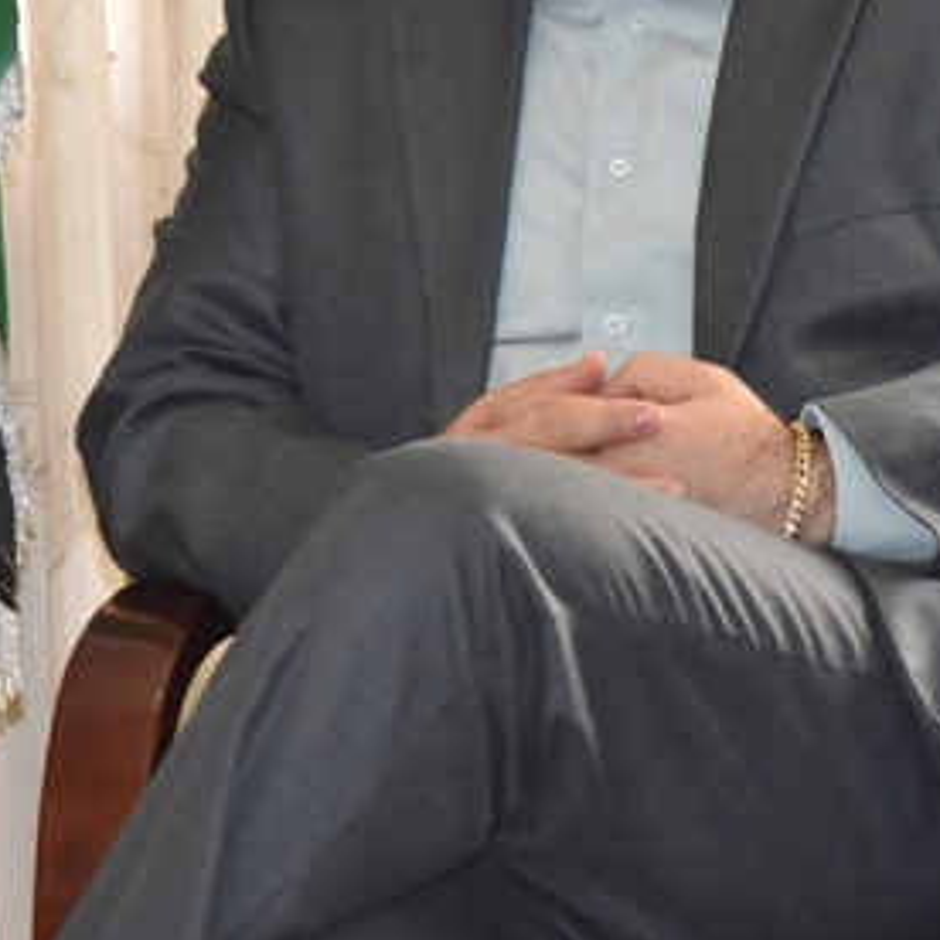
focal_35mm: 353
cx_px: 501
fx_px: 10845
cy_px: 152
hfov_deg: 5.0
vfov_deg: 5.0
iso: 2500
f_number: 6.3
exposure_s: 1/250
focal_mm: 112
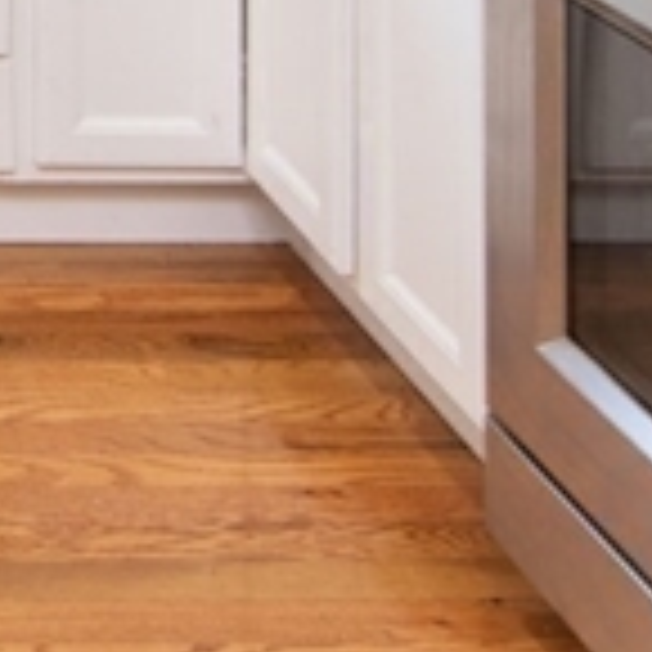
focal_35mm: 84
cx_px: -508
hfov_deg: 17.1
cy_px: -393
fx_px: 1790
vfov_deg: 17.9
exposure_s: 1/4
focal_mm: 14
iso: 400
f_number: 10
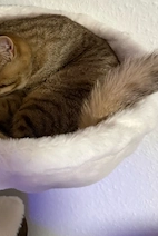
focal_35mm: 47
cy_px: 75
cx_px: 34
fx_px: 308
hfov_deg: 28.2
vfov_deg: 41.2
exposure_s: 1/50
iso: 640
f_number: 1.78
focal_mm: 6.76
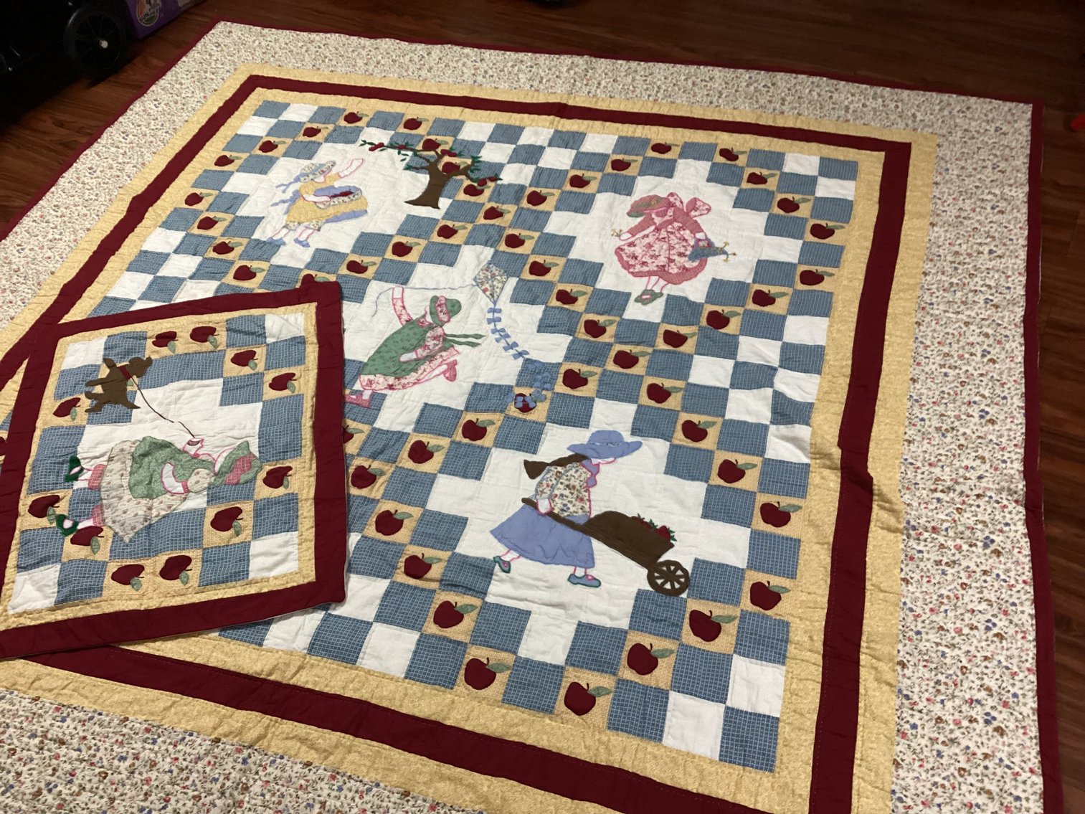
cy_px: 407
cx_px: 542
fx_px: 972
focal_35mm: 31
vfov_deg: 45.4
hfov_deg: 58.3
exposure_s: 1/60
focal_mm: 3.3
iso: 320
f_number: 2.4
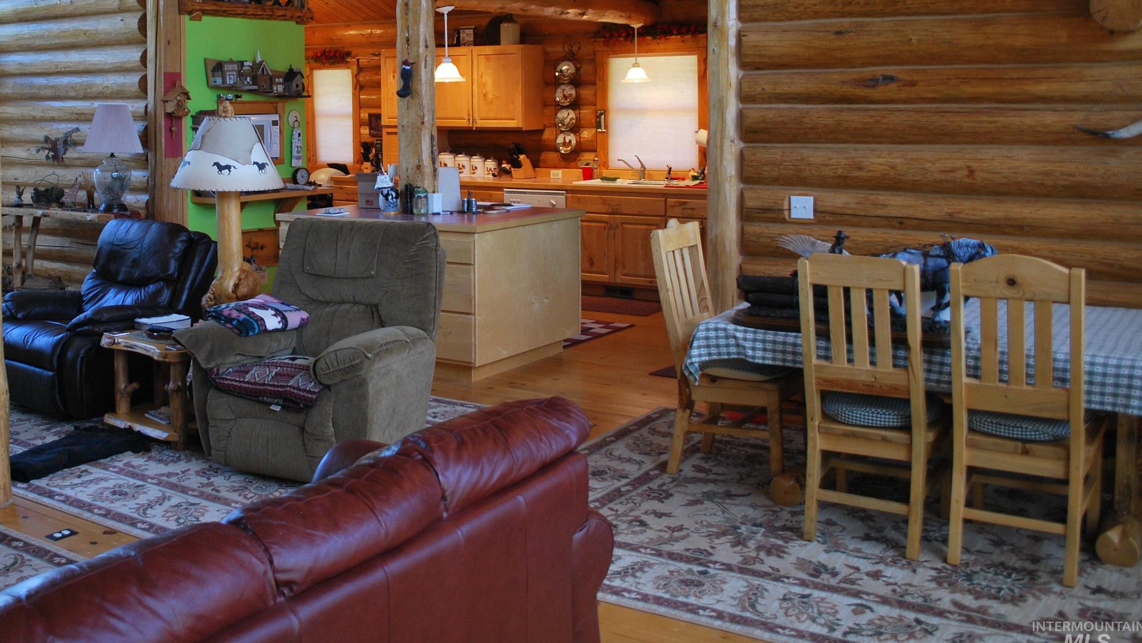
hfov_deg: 51.8
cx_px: 381
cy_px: 165
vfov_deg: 30.7
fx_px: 1151
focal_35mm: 38
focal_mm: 18
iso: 360
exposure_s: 1/60
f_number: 3.5
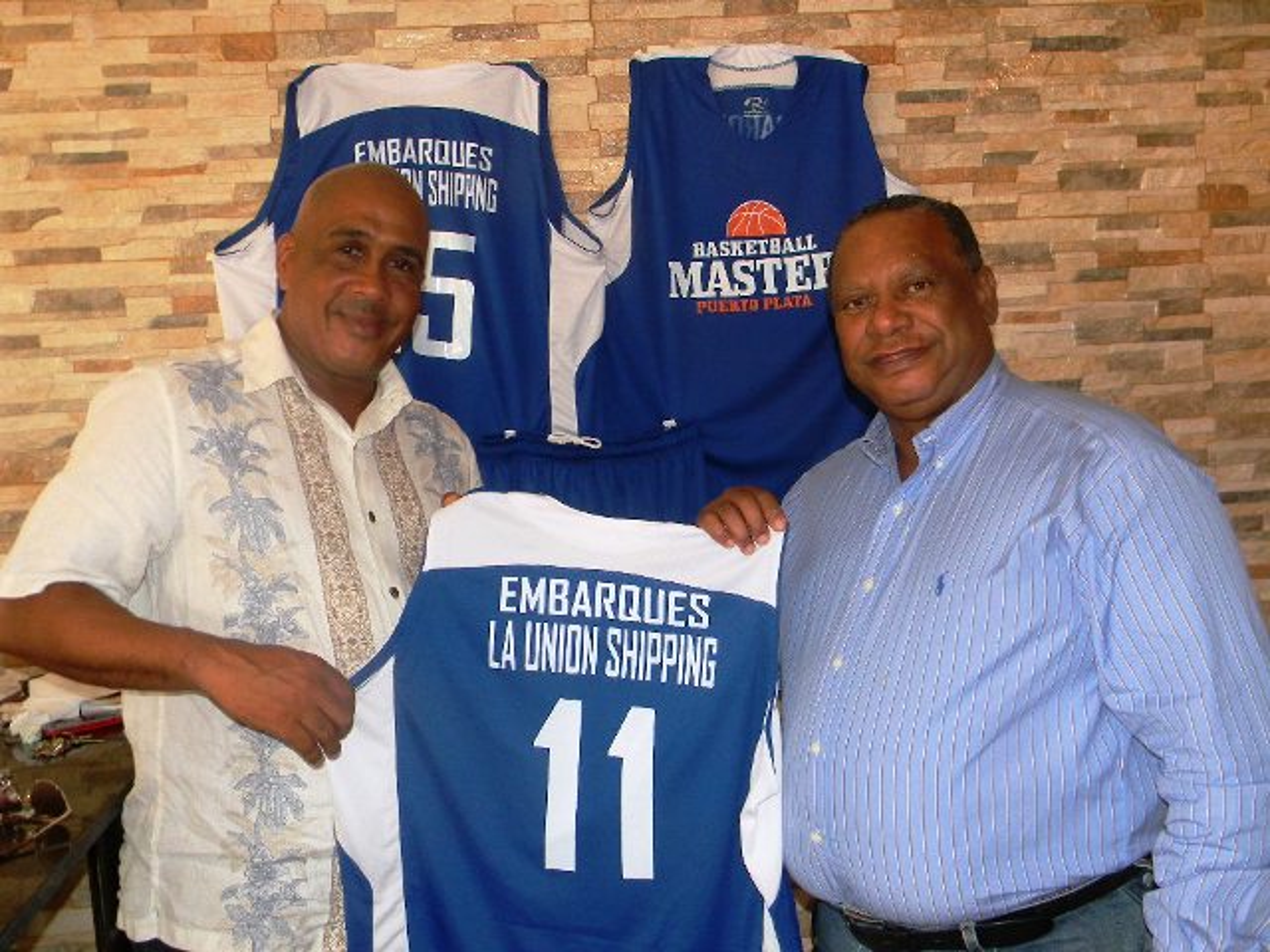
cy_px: 476
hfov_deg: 51.4
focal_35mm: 36
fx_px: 1321
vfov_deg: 39.7
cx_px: 635
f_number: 3.7
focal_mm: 6.4
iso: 200
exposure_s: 1/34.6
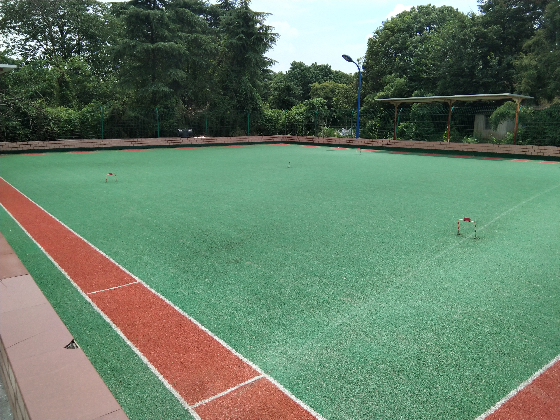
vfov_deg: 45.4
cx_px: 280
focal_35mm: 31
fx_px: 502
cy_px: 210
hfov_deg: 58.4
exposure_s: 1/817
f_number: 2.2
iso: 50
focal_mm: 3.69
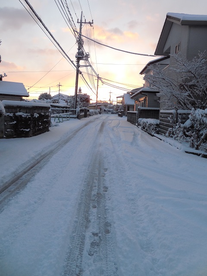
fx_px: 207
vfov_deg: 67.3
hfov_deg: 53.1
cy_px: 138
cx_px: 104
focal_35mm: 26
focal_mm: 4.6
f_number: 3.5
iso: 125
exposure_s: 1/125
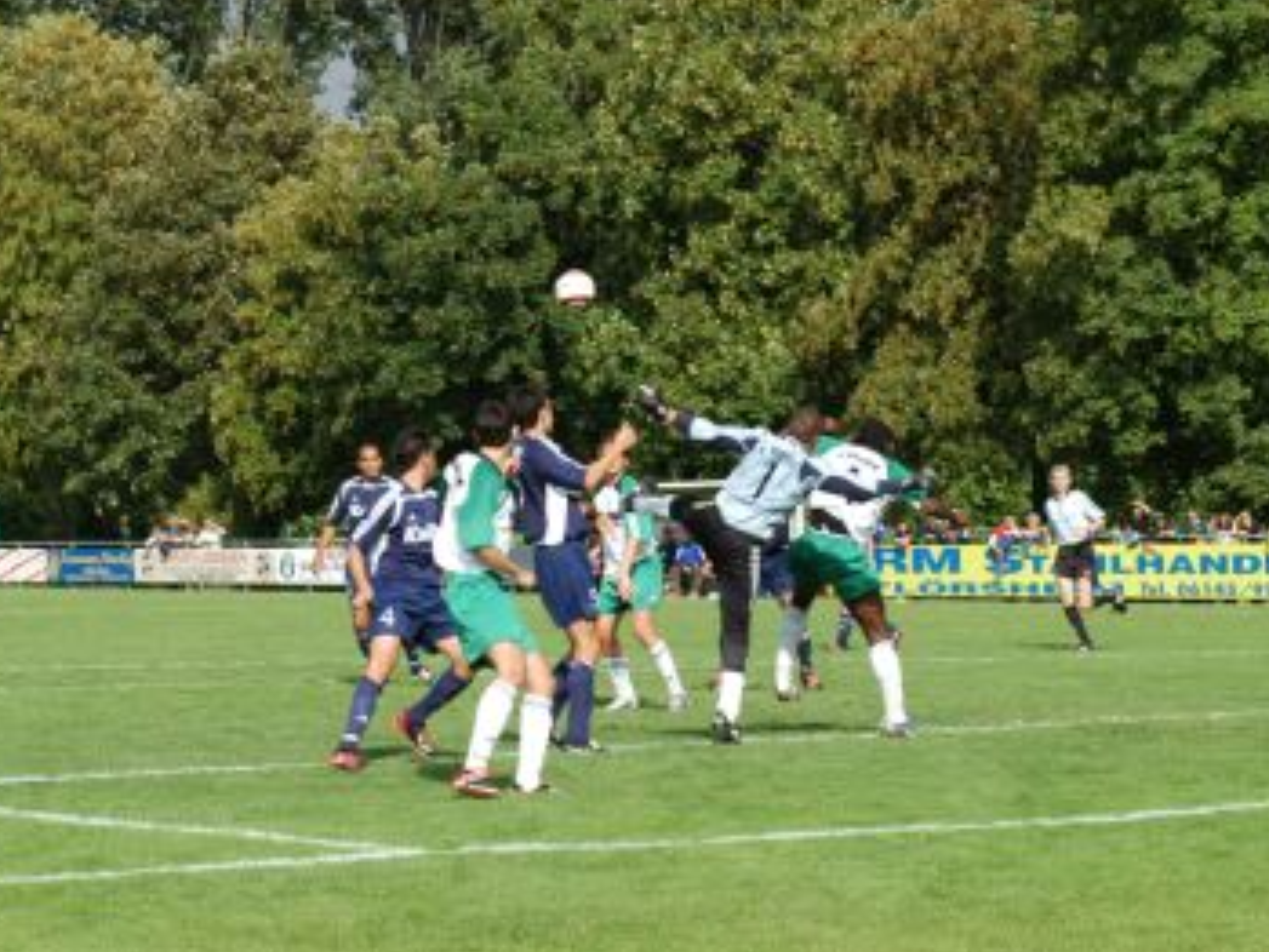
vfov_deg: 11.2
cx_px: 615
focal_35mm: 132
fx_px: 4841
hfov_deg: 14.9
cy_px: 472
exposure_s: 1/350
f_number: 10
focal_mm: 80
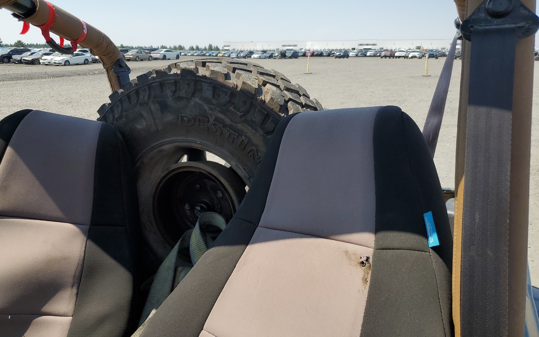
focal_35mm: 28
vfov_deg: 44.3
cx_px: 266
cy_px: 137
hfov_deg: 66.5
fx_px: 411
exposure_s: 1/2500
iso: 50
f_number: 1.5
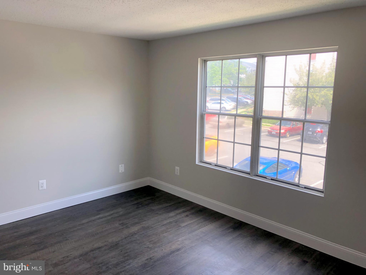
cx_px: 183
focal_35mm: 28
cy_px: 138
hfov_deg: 63.4
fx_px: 296
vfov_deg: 49.7
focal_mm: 3.99
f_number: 1.8
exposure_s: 1/120
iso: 25
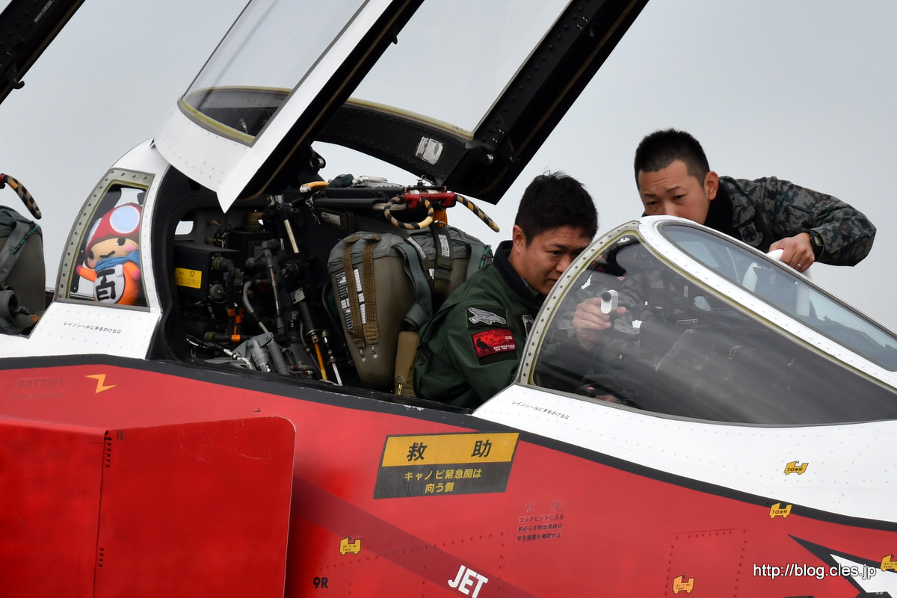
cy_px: 299
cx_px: 448
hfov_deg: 3.4
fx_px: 14949
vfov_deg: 2.3
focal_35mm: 600
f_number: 5.6
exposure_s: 1/1250
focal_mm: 400
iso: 280
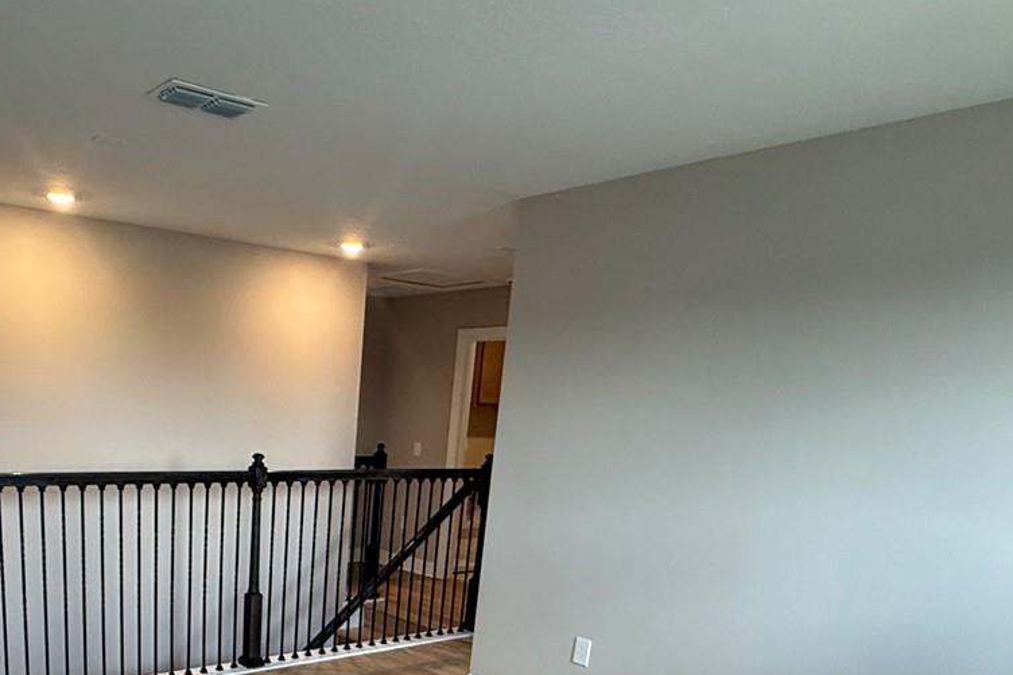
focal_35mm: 31
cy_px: 656
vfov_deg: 38.2
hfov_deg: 58.0
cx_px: 290
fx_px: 872
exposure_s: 1/120
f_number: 2.2
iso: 320
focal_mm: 2.22
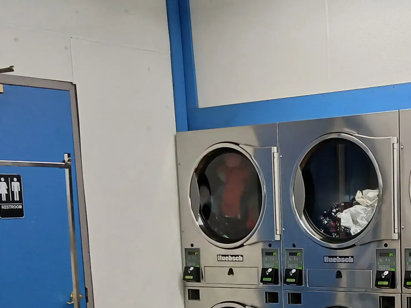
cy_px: 336
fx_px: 867
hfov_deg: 26.2
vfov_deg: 19.4
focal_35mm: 73
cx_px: 331
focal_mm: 3.98
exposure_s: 1/60
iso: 80
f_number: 1.8
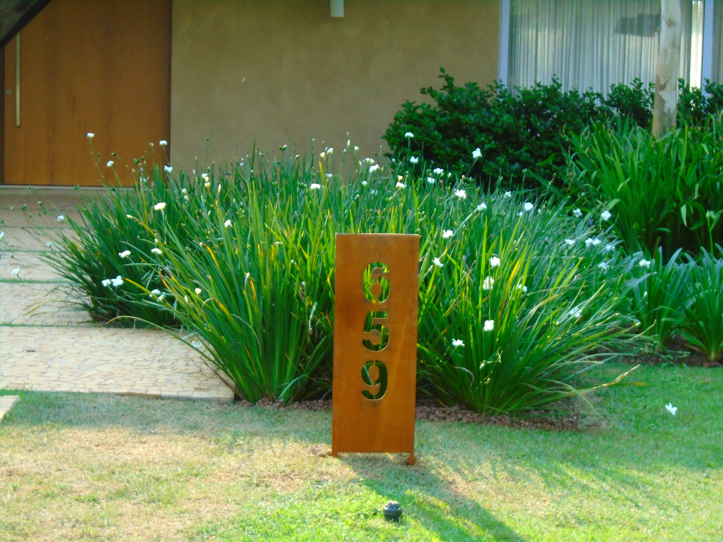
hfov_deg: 24.7
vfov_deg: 18.7
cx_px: 362
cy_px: 271
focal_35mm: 79
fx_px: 1650
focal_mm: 14
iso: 250
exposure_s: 1/125
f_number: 6.1
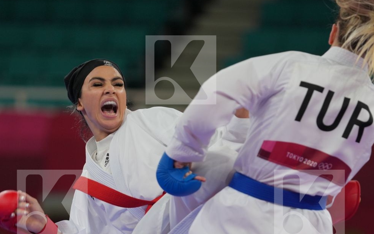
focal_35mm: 372
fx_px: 3791
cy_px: 204
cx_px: 181
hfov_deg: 5.6
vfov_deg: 3.5
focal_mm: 200
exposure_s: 1/1000
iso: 400
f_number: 2.8
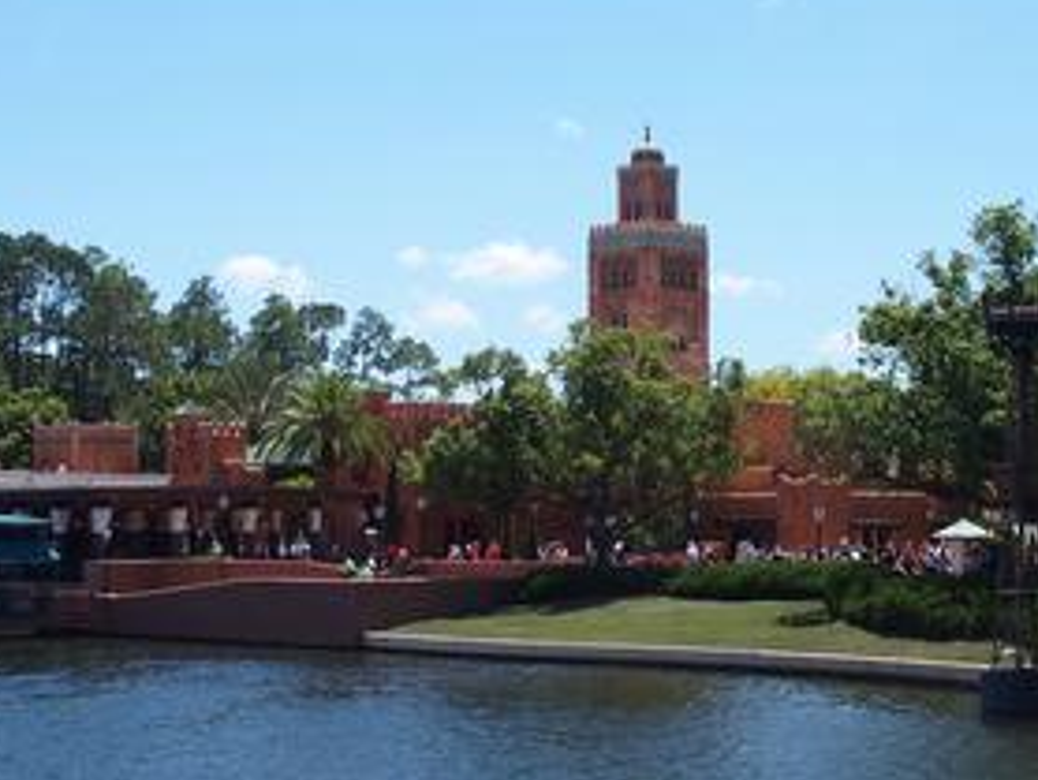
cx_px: 512
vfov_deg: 21.6
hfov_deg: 28.5
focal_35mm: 68
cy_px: 280
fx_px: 2041
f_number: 4
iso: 100
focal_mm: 9
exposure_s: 1/800
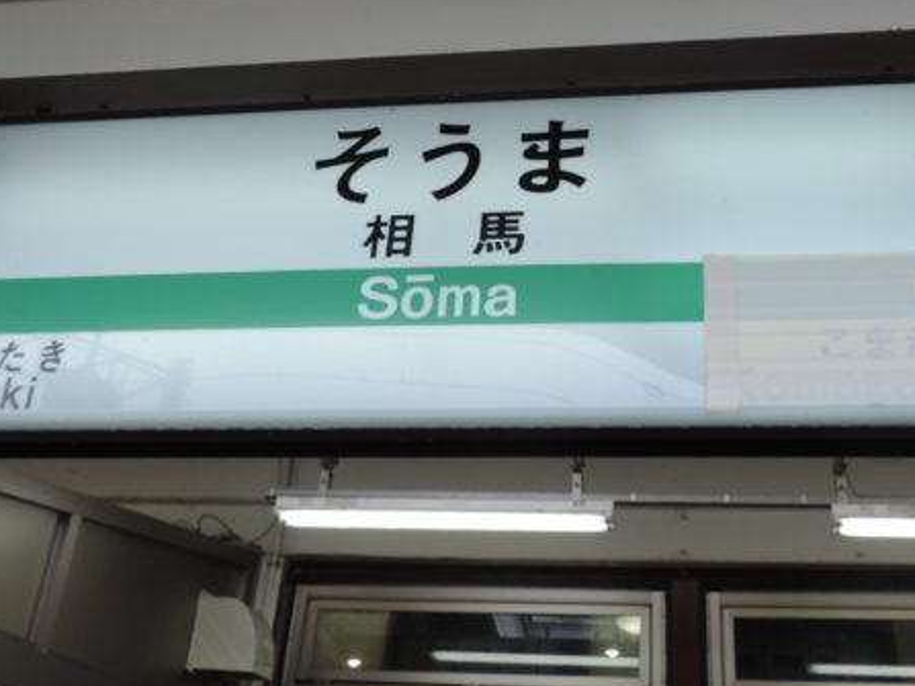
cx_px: 547
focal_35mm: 43
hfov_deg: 43.7
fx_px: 1136
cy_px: 178
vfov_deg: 33.0
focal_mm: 4.3
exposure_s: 1/160
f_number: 3
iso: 80
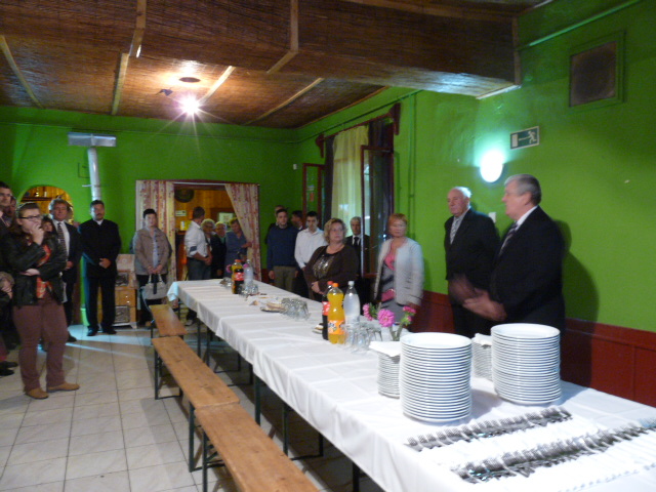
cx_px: 328
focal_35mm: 27
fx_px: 512
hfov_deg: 65.3
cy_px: 246
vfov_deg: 51.4
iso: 400
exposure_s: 1/2.5
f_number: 4
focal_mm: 4.8
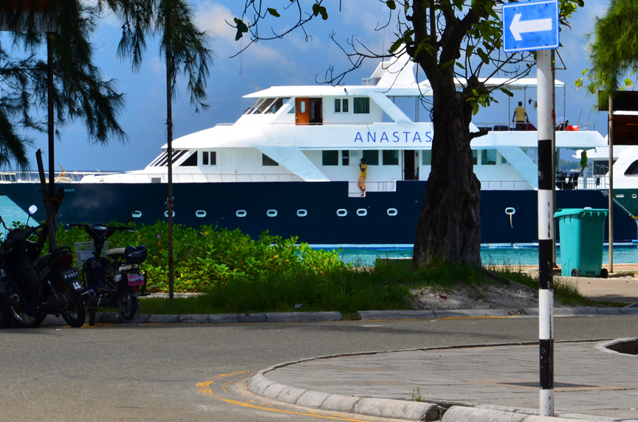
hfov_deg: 9.7
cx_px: 306
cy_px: 159
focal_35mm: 212
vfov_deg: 6.4
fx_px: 3741
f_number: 18
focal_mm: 105
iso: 160
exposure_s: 1/50
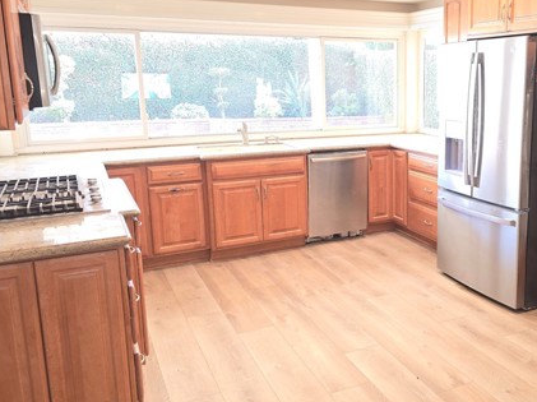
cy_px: 188
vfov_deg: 40.6
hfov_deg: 51.0
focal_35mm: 35
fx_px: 542
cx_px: 386
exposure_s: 1/40
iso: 100
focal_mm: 6.3
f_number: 1.7
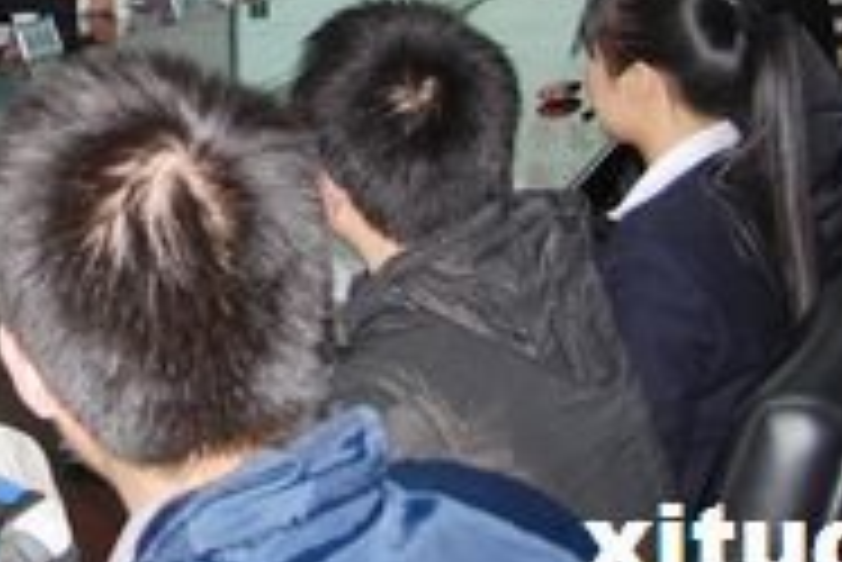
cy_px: -142
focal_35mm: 76
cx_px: -126
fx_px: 1787
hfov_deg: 24.4
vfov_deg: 17.0
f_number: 3.5
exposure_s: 1/60
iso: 200
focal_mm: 19
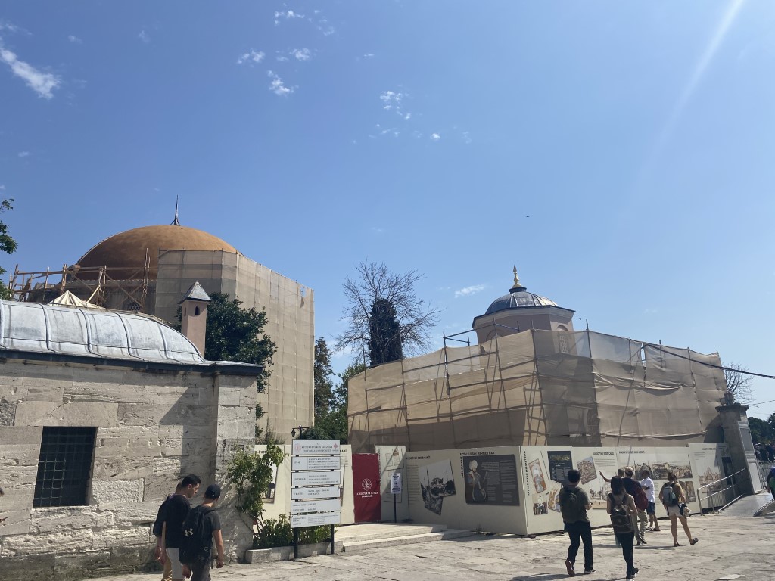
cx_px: 388
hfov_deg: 67.3
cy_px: 290
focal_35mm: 26
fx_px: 582
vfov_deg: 53.1
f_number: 1.8
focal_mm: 4.25
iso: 32
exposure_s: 1/6061
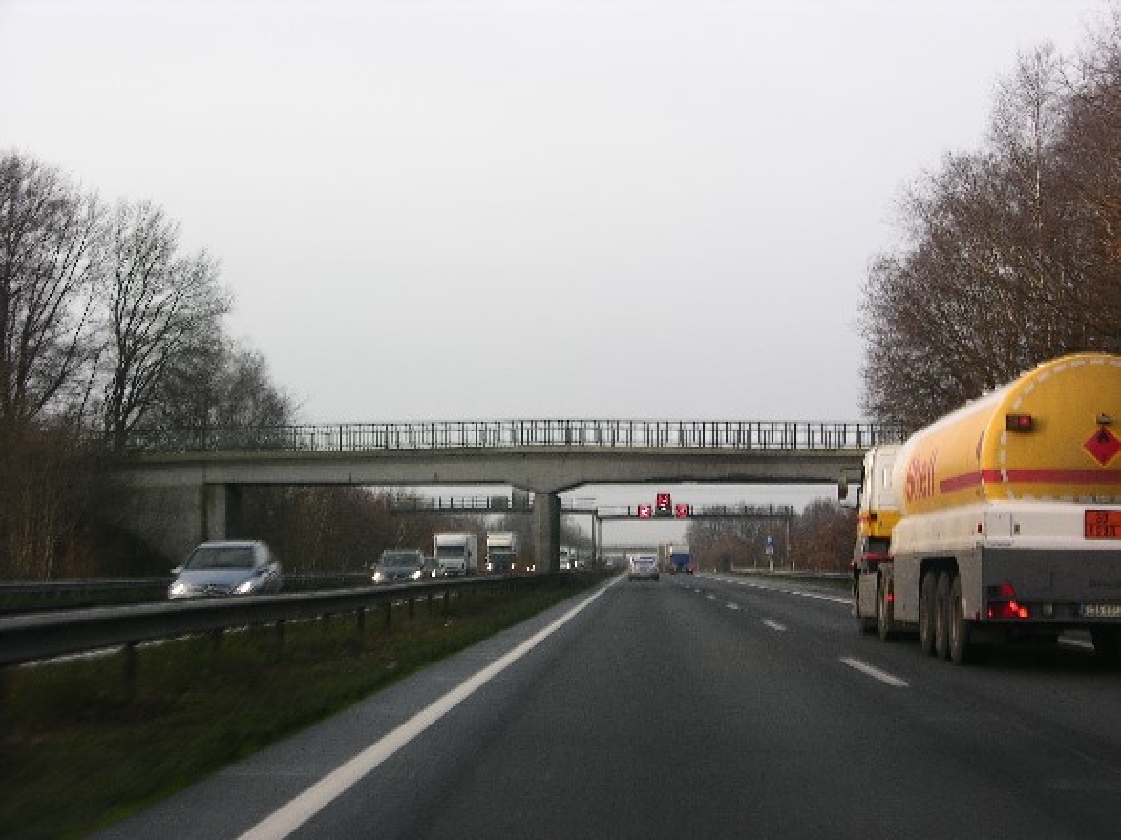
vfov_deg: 19.9
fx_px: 2396
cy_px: 420
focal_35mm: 74
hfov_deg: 26.3
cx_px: 560
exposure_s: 1/84.8
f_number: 4.7
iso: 50
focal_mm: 18.8
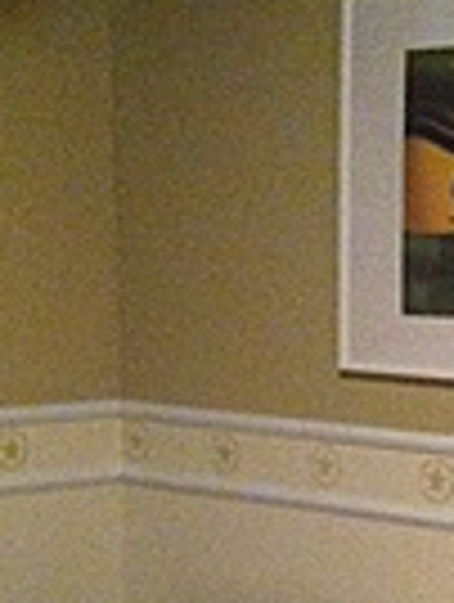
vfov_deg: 15.3
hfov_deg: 11.8
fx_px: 2179
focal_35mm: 125
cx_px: 366
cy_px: 680
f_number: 2.8
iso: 640
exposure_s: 1/15
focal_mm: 3.85
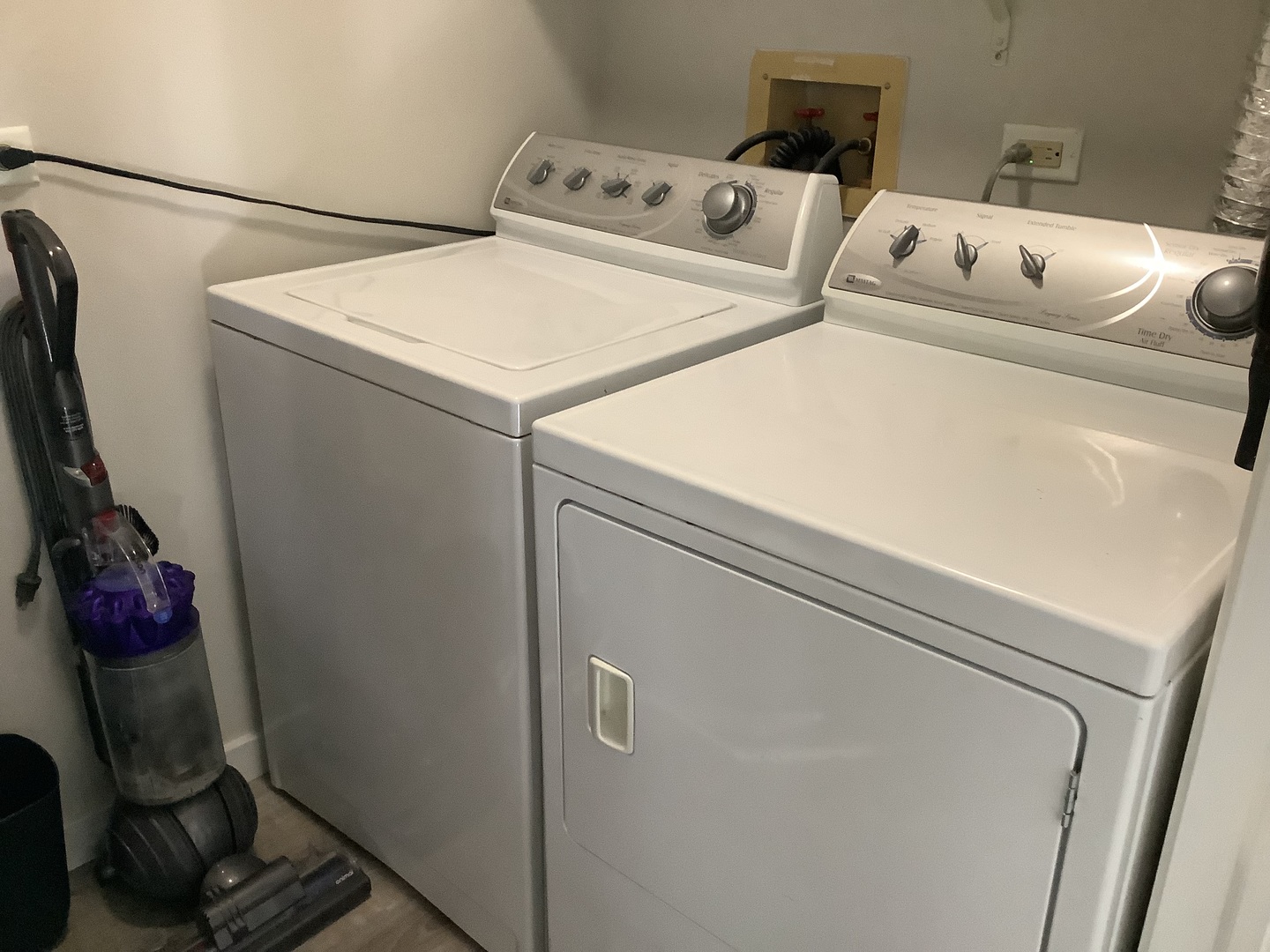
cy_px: 476
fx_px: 1137
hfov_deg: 58.4
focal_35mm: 31
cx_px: 635
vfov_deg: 45.4
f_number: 2.4
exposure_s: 1/40
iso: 320
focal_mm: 3.3
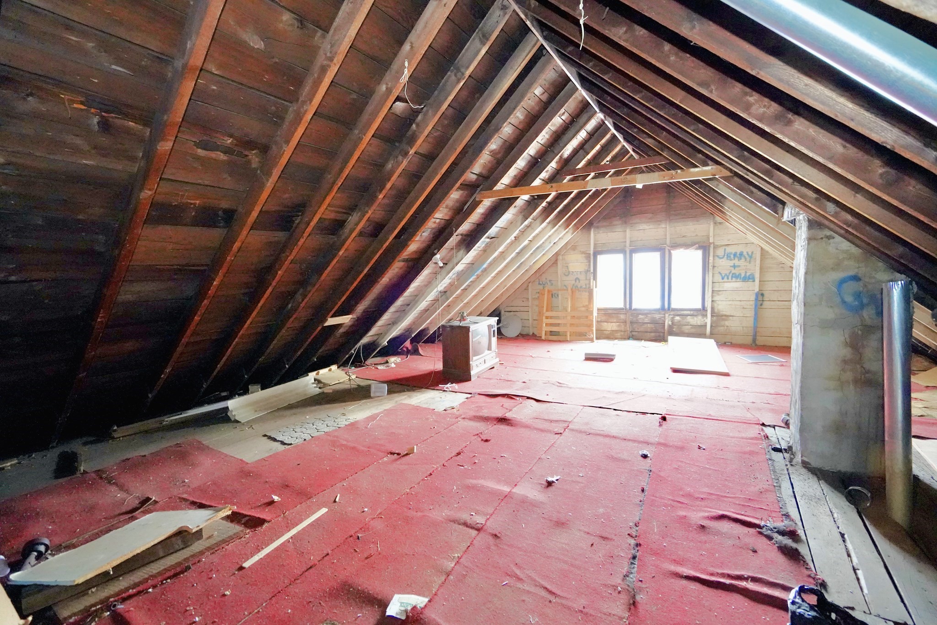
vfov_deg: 73.7
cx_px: 468
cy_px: 312
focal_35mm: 16
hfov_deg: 96.7
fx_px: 416
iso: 16000
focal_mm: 16
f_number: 4
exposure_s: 1/60
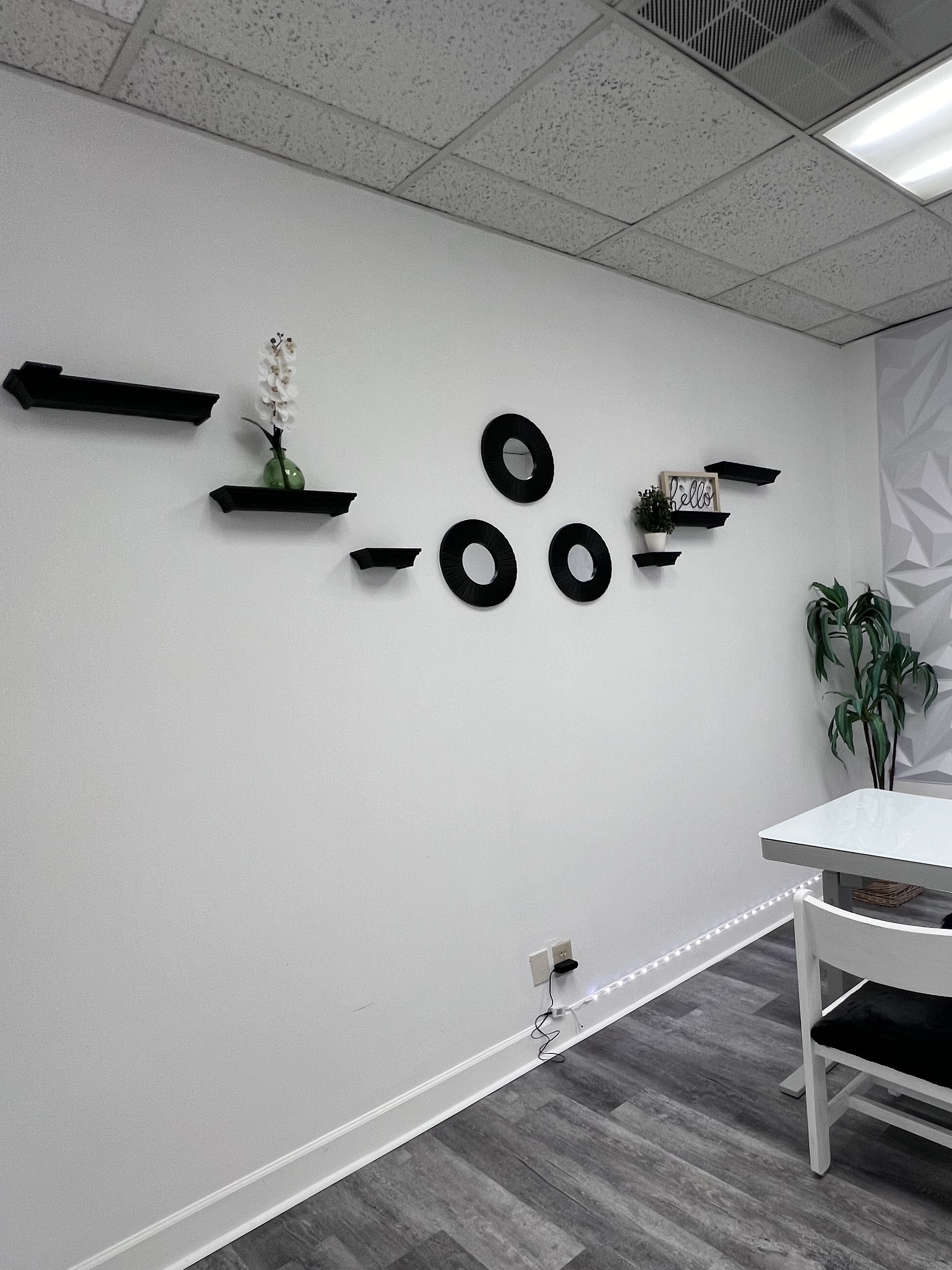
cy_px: 840
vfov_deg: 79.2
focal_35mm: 20
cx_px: 722
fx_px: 733
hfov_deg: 62.0
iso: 125
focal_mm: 1.57
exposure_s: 1/120
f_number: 1.8
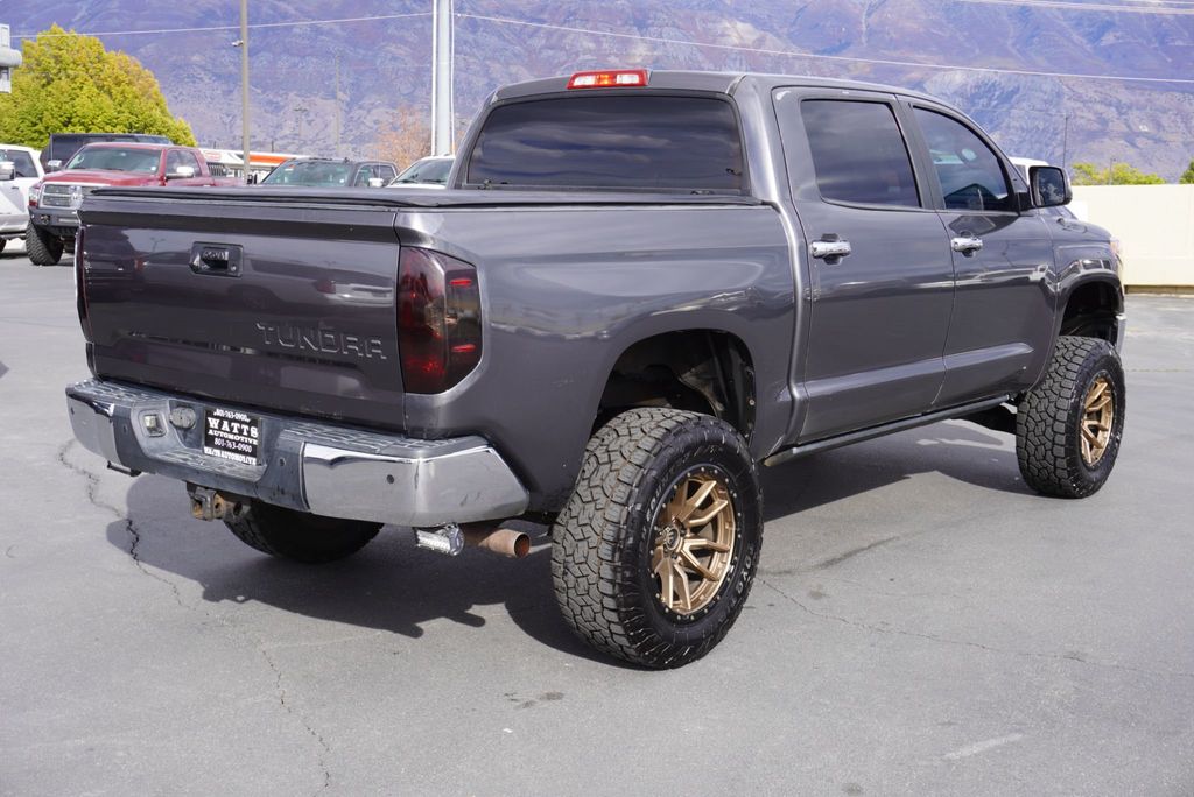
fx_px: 1394
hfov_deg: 46.4
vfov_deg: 31.9
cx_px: 597
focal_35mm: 42
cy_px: 398
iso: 100
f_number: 8
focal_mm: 28
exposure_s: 1/100
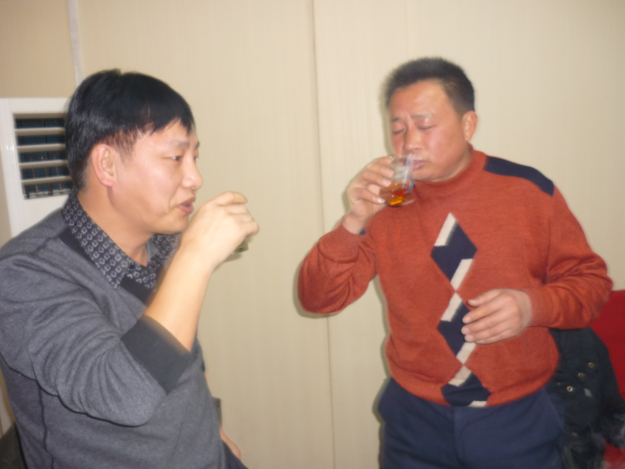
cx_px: 312
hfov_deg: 55.4
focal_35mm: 33
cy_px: 234
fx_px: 596
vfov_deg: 42.9
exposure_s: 1/8
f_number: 2.8
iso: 125
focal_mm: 5.5
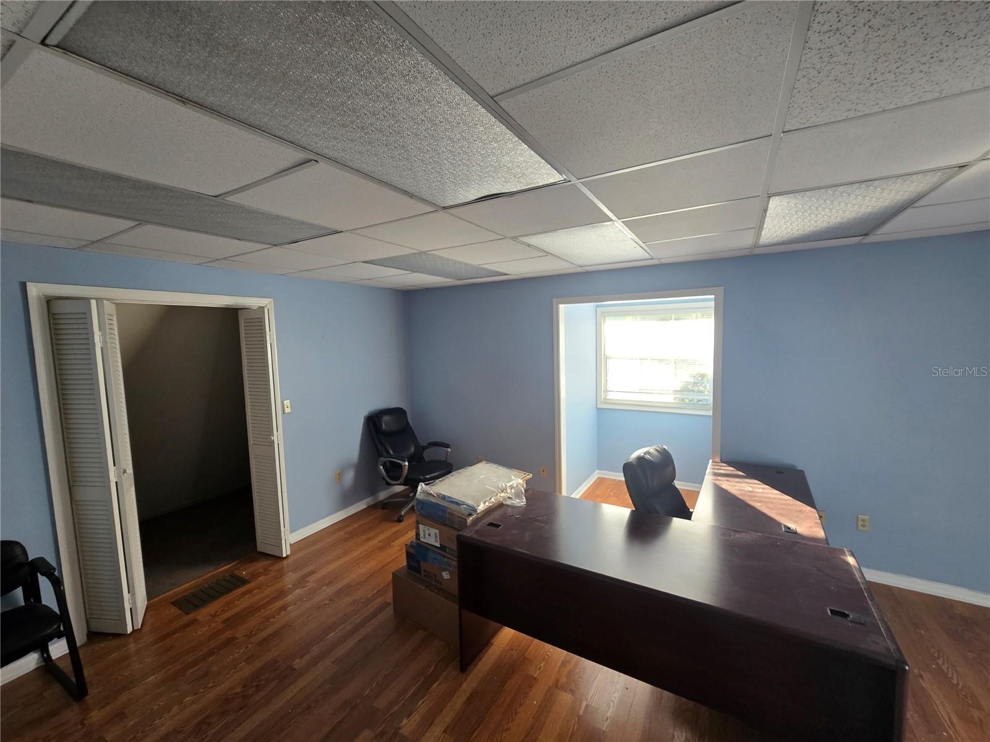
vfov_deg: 89.9
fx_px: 372
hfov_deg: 106.2
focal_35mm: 13
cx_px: 495
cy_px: 371
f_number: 2.2
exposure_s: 1/60
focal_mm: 2.2
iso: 125
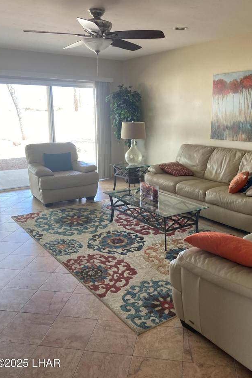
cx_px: 141
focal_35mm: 30
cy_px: 186
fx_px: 315
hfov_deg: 43.5
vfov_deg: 61.9
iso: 80
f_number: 1.8
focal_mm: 3.99
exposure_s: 1/79
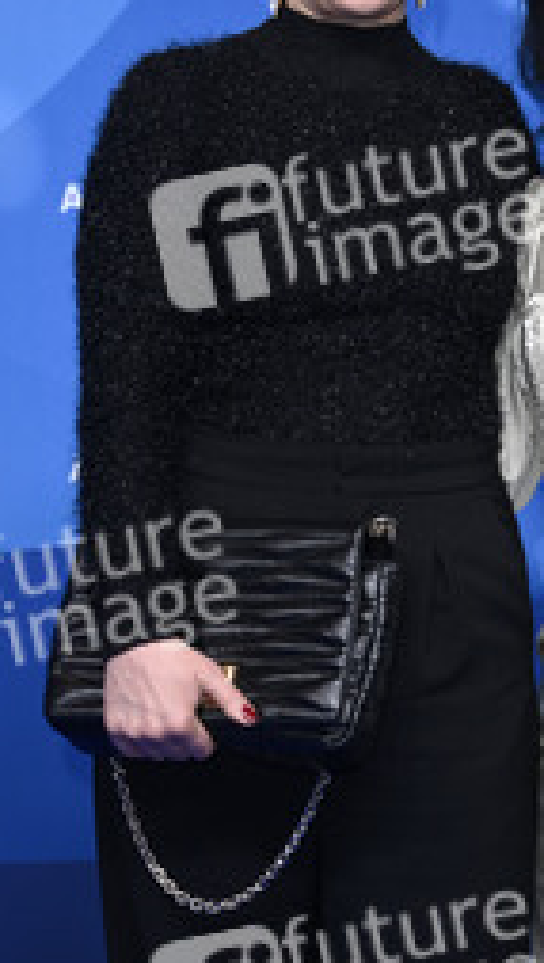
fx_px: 3884
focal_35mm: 152
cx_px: 457
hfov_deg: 8.0
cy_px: 411
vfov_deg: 14.1
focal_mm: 92
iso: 1250
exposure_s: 1/250
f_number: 5.6
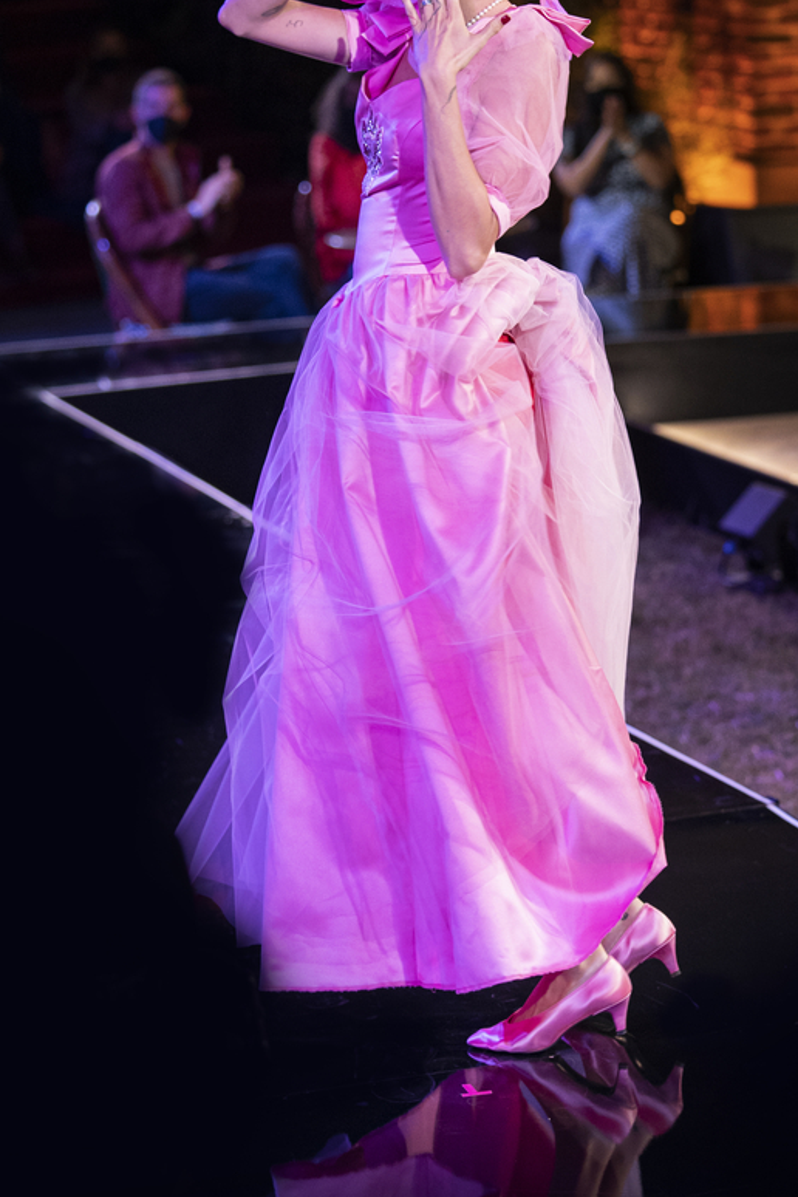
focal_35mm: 122
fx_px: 4056
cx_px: 478
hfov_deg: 11.2
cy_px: 464
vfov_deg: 16.8
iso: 3200
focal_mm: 82
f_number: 2.8
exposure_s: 1/250
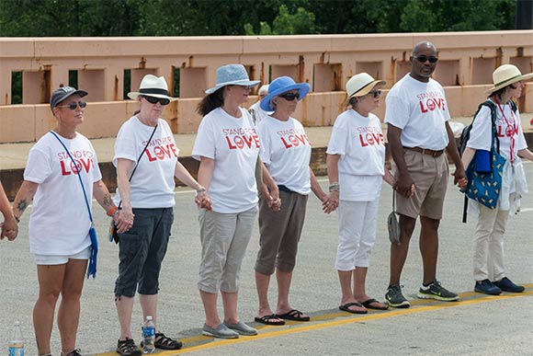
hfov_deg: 17.6
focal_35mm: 116
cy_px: 178
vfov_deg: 11.8
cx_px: 266
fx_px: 1718
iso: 320
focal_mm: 116
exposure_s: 1/1500
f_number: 8
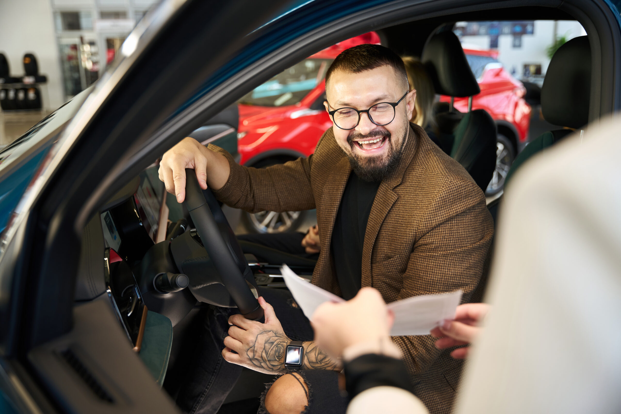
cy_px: 207
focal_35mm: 36
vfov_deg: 36.6
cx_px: 310
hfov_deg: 52.8
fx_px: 626
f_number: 2.8
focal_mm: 36.3
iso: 800
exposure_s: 1/250
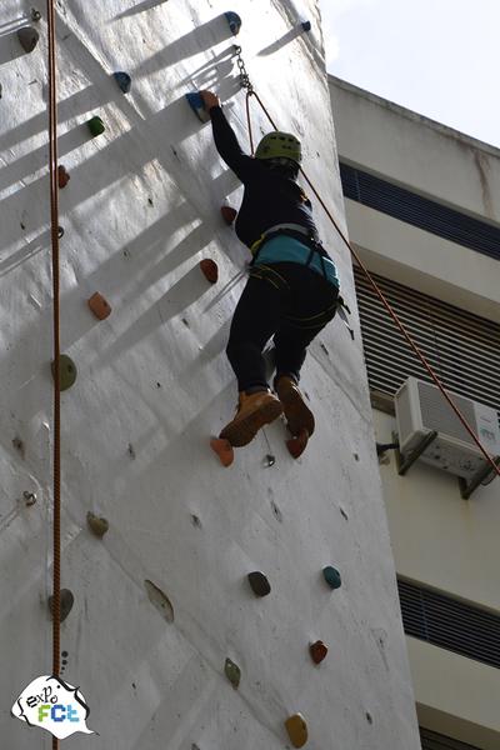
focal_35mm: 120
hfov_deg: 11.4
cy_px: 375
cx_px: 250
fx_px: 2500
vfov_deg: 17.1
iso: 100
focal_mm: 80
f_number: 9
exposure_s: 1/320
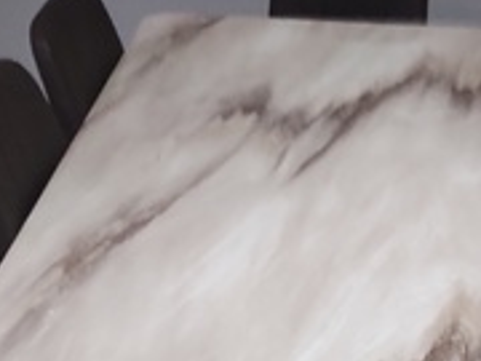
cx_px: 362
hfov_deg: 28.9
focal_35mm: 66
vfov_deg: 19.2
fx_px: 917
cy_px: 555
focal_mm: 4.75
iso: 1110
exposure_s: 1/24
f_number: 1.8
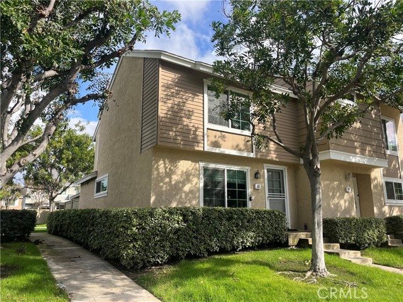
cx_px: 202
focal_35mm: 26
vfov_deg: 53.1
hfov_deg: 67.3
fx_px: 303
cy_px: 151
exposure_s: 1/1647
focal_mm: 5.1
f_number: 1.6
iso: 50
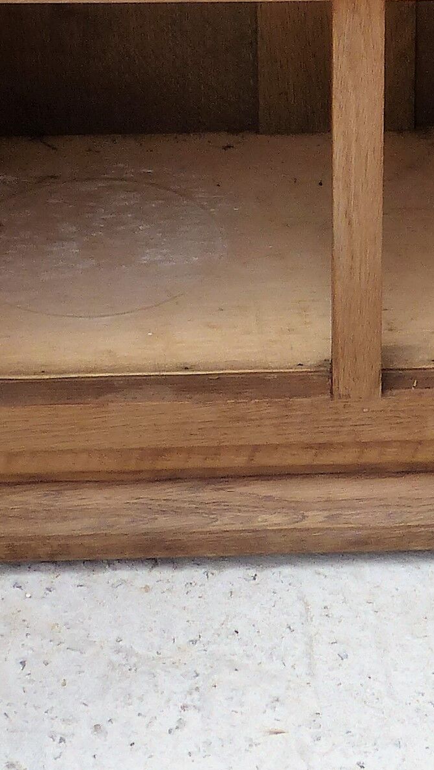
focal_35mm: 114
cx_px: 382
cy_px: 113
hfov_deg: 10.6
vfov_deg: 18.5
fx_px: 2331
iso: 100
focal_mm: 5.5
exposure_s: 1/160
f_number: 4
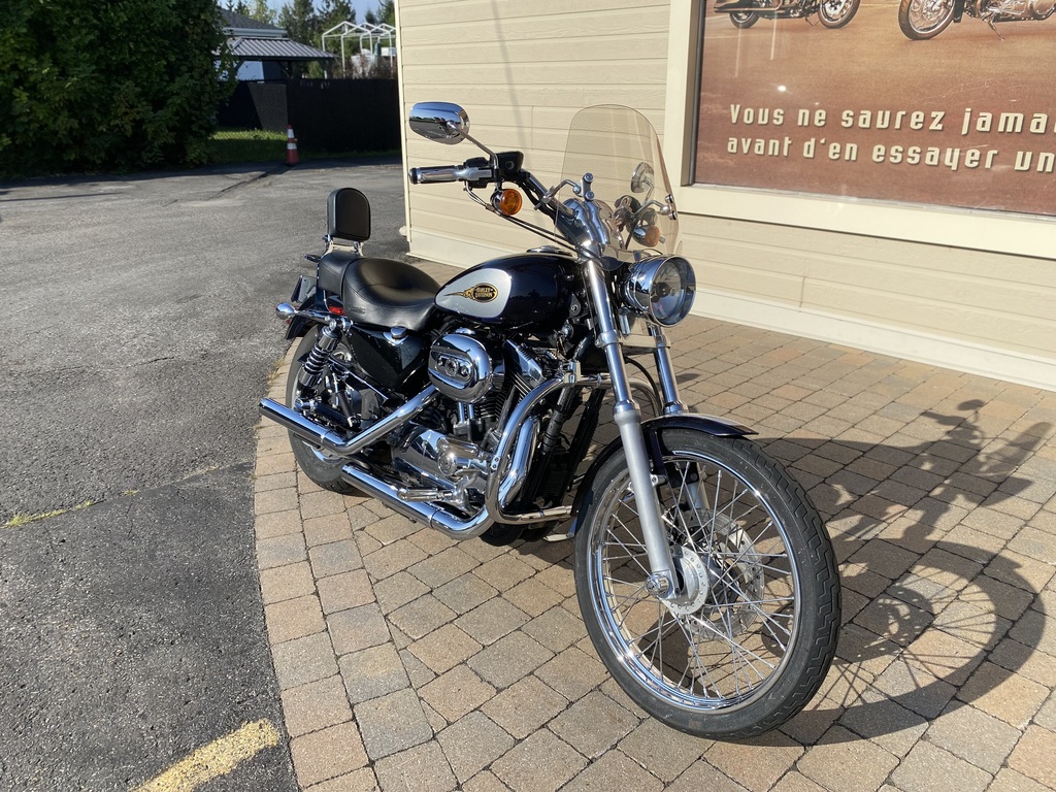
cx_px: 528
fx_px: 793
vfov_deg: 53.1
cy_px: 396
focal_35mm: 26
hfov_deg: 67.3
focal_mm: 4.25
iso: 32
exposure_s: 1/3040
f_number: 1.8
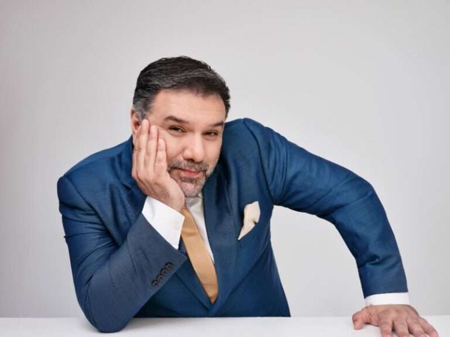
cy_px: 168
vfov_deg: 36.8
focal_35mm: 39
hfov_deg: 47.9
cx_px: 225
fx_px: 507
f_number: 11
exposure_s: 1/125
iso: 320
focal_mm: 49
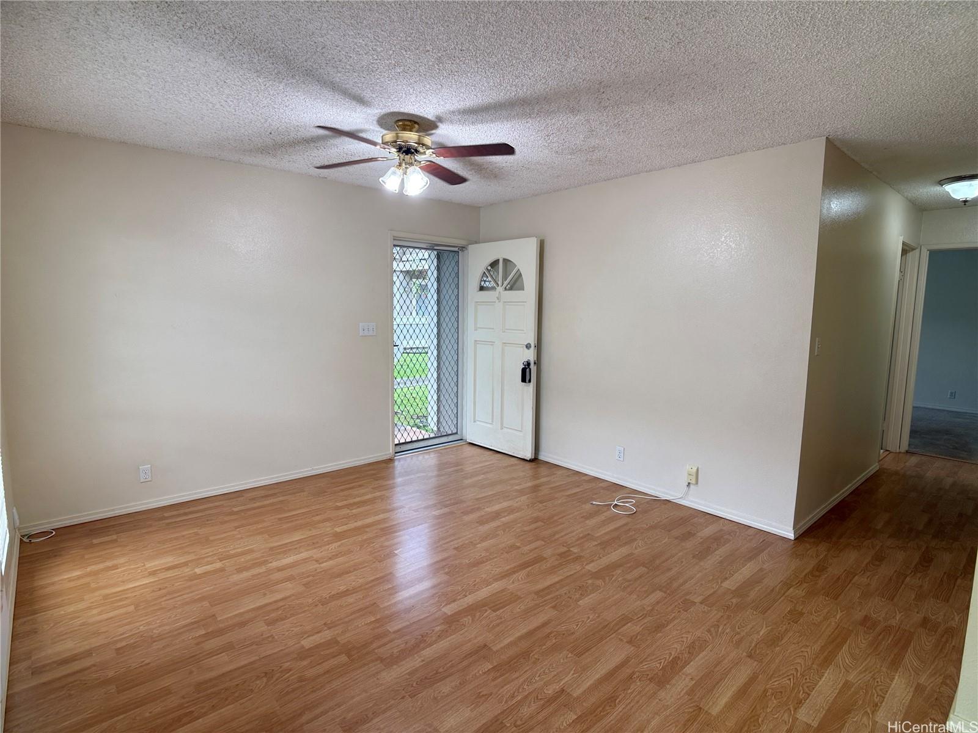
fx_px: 678
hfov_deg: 71.6
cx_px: 489
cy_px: 366
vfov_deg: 56.8
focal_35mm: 24
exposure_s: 1/120
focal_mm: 6.76
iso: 100
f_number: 1.78
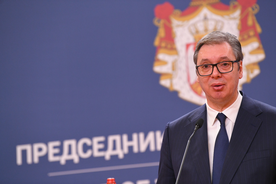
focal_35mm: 200
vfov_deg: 6.9
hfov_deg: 10.3
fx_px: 1533
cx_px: 138
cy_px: 92
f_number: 4
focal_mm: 200
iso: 3200
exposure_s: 1/320
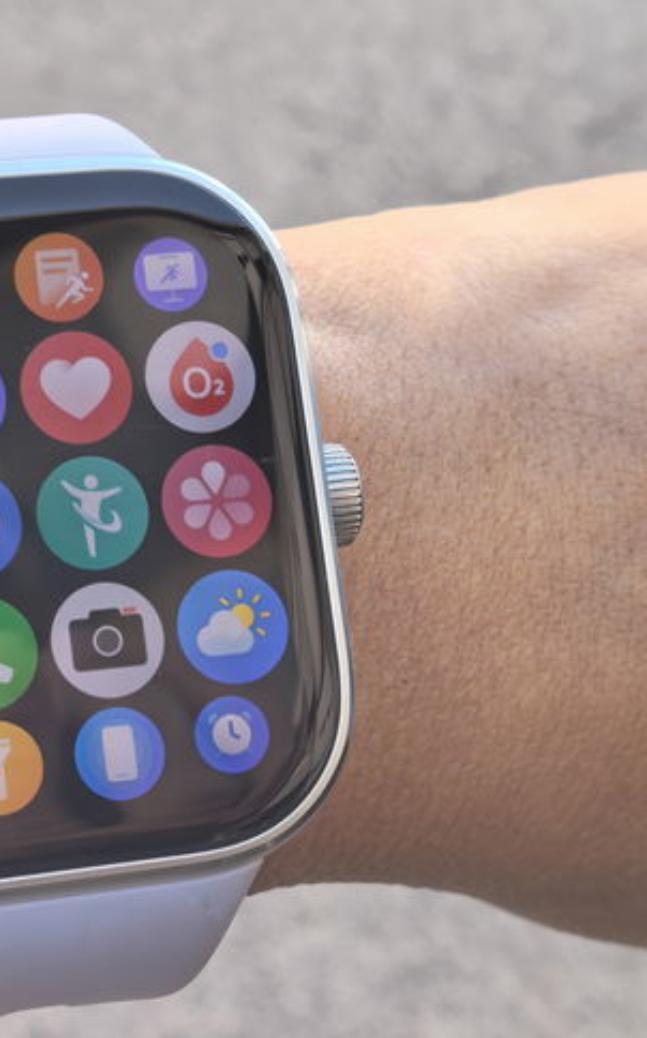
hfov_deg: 15.9
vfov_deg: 25.5
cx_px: 44
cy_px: 524
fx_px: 2288
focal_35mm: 81
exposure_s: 1/100
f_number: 4
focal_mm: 8.5
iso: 125
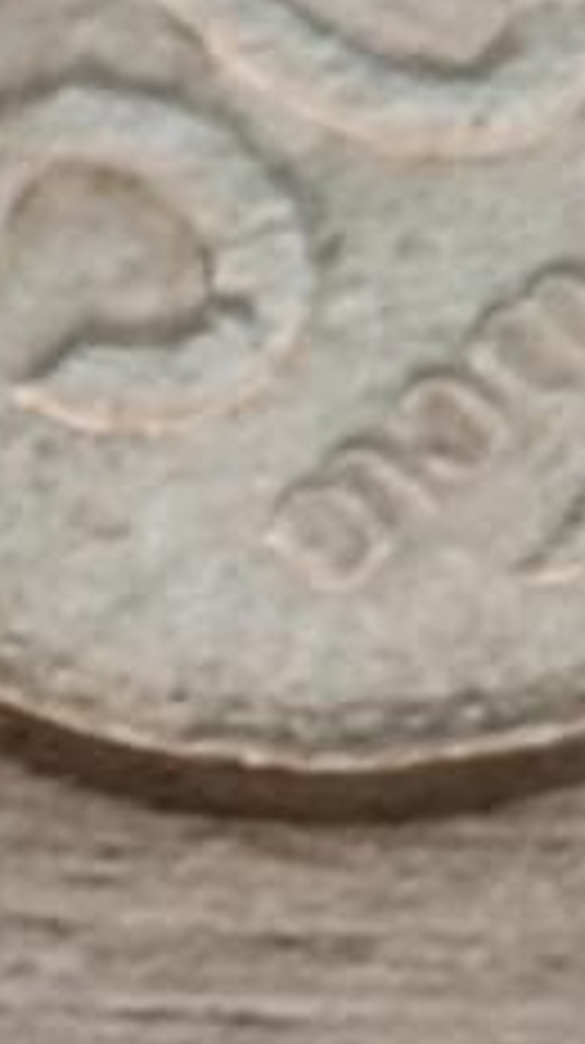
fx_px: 13663
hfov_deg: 2.5
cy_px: -608
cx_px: -68
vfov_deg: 4.3
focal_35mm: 494
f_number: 1.9
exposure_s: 1/36.4
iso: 640
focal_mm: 8.7
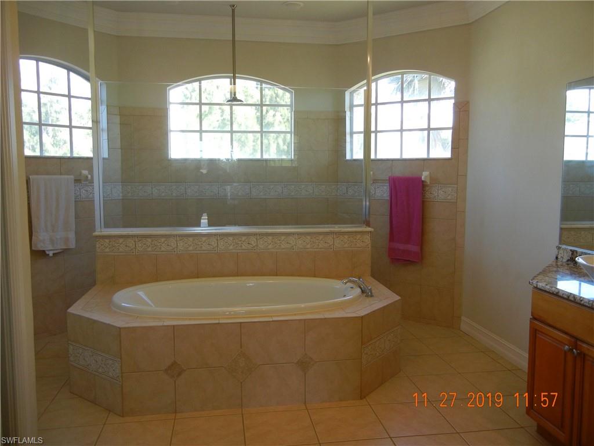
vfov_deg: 46.8
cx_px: 297
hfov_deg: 60.0
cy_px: 223
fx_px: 515
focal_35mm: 30
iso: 205
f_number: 3.5
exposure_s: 1/60
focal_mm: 5.4
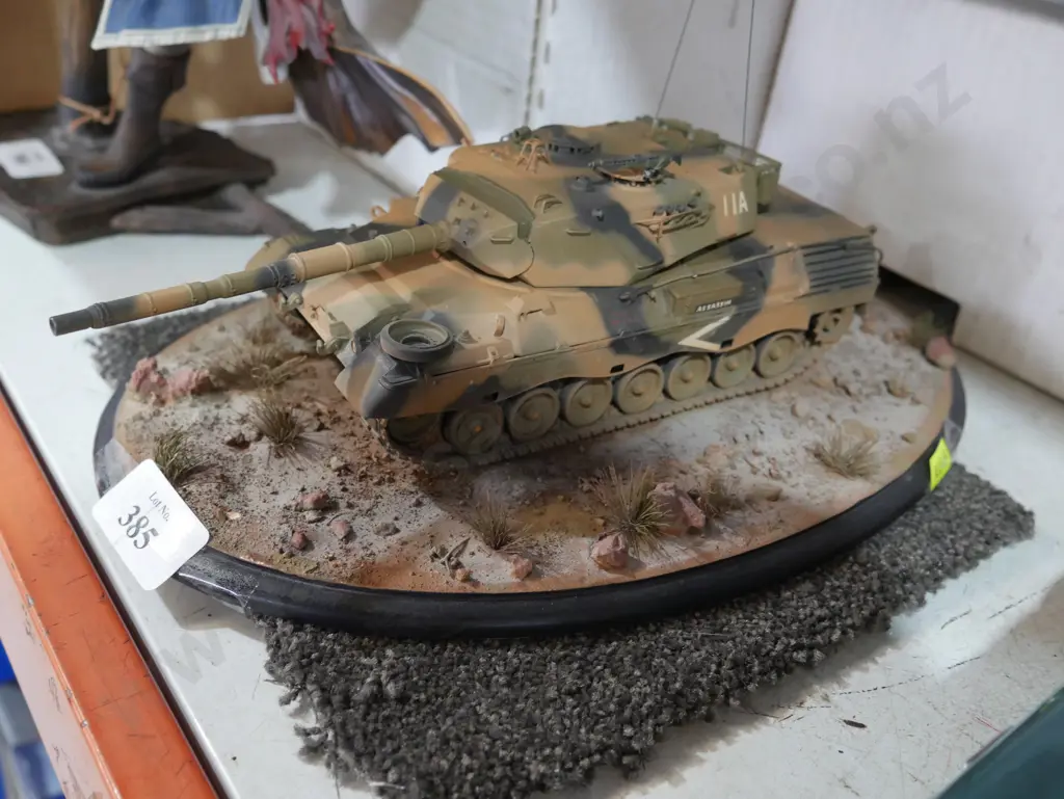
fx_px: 984
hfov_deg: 56.8
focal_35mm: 32
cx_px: 532
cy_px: 400
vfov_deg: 44.2
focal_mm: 16
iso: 1250
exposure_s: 1/60
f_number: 4
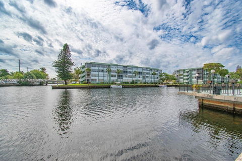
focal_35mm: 15
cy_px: 80
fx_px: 101
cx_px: 121
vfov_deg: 77.3
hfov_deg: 100.4
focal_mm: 10
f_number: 8
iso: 400
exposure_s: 1/2000
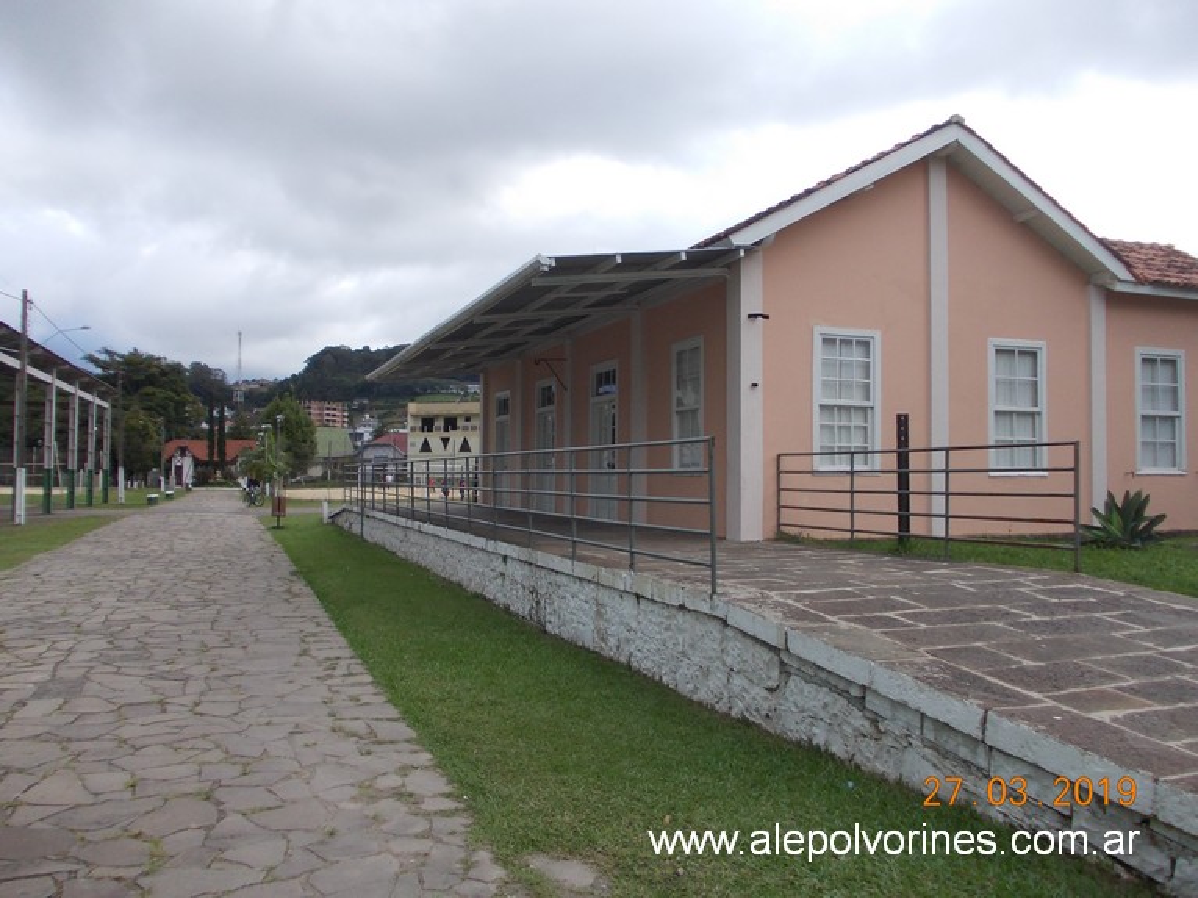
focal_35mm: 28
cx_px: 599
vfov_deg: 49.7
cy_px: 449
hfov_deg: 63.5
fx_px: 969
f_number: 5.4
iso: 80
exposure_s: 1/200
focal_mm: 4
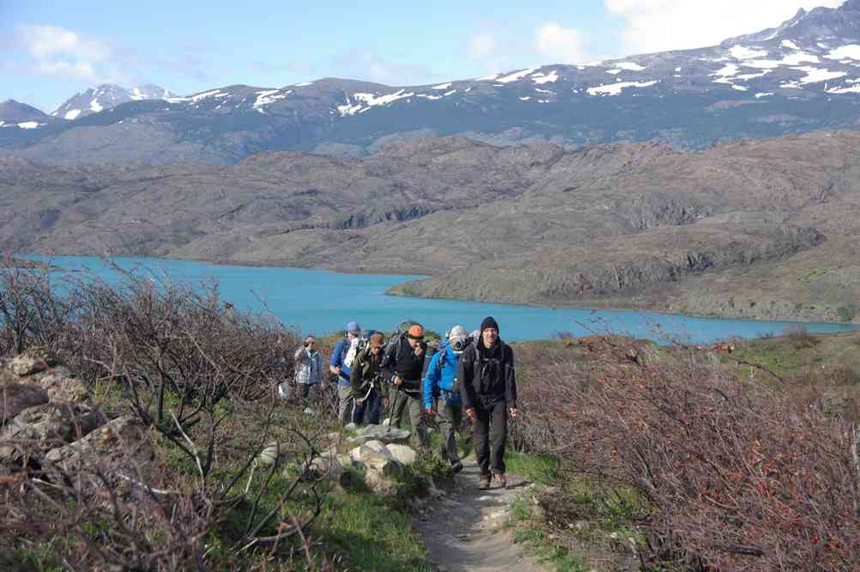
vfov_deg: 18.9
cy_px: 286
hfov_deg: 28.1
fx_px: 1718
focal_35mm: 72
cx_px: 430
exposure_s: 1/180
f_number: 8
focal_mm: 47.5
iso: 100
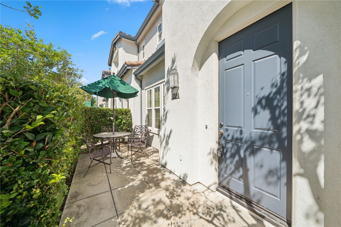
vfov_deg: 90.0
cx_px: 170
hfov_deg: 112.6
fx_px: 114
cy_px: 114
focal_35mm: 12
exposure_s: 1/250
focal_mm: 12
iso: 100
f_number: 8
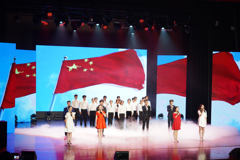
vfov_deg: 23.0
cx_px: 120
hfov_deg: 33.9
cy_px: 80
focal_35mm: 59
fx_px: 393
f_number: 4.5
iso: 640
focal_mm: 59
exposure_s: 1/80
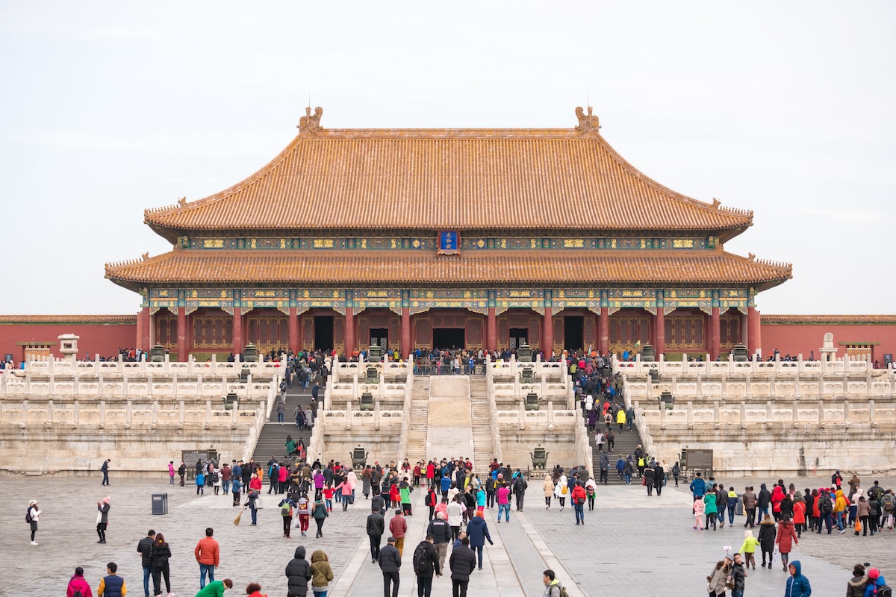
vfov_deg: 19.5
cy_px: 298
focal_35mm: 70
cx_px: 448
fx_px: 1742
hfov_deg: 28.8
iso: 100
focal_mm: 70
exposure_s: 1/125
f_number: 5
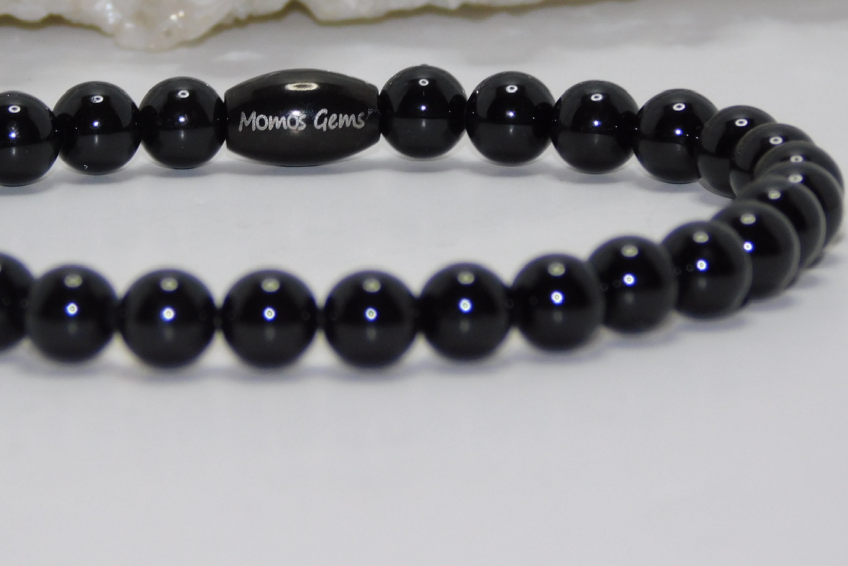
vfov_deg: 3.8
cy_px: 111
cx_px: 305
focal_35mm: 358
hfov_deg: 5.8
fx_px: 8432
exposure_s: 1/60
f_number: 5.6
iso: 200
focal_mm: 41.3
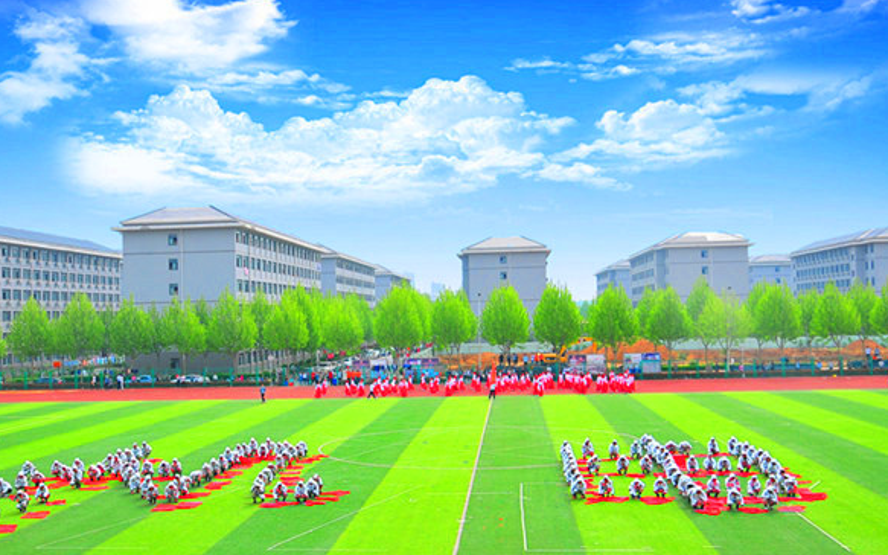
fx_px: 1065
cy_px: 287
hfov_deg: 45.3
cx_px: 419
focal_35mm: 44
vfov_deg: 29.2
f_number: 9
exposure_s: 1/125
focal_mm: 24
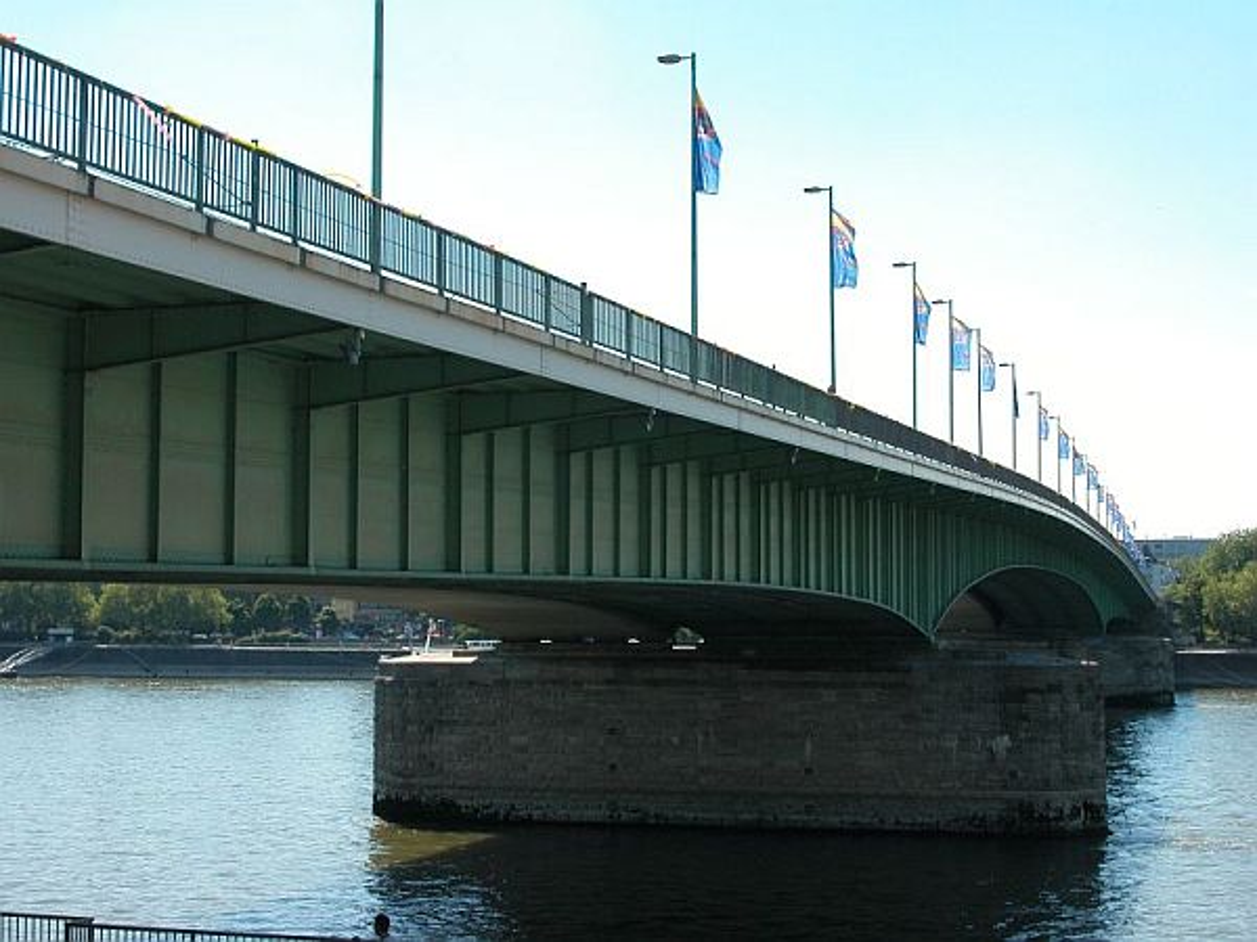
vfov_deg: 24.8
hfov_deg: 32.7
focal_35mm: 59
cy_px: 471
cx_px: 628
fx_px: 2142
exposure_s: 1/312
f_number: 6
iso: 100
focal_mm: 14.9
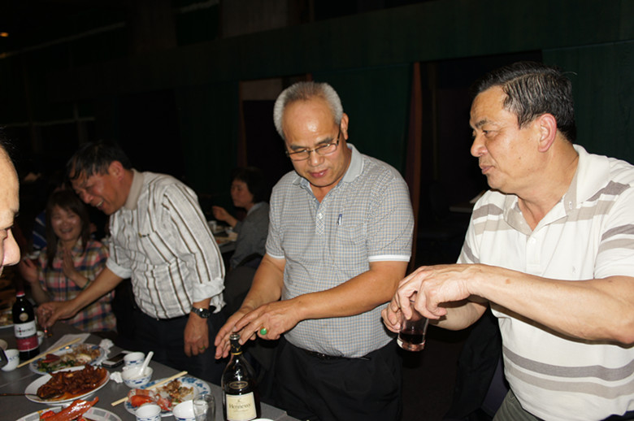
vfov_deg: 41.6
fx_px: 554
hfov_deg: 59.6
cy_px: 210
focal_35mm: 32
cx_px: 317
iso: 200
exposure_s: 1/60
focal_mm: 21
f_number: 4
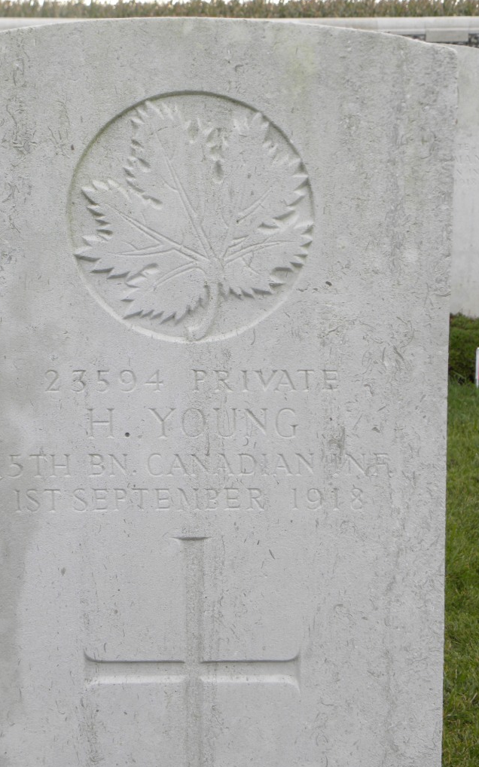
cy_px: 384
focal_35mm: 80
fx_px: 1671
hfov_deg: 16.3
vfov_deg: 25.8
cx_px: 192
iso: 64
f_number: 4
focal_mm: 13.4
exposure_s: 1/126
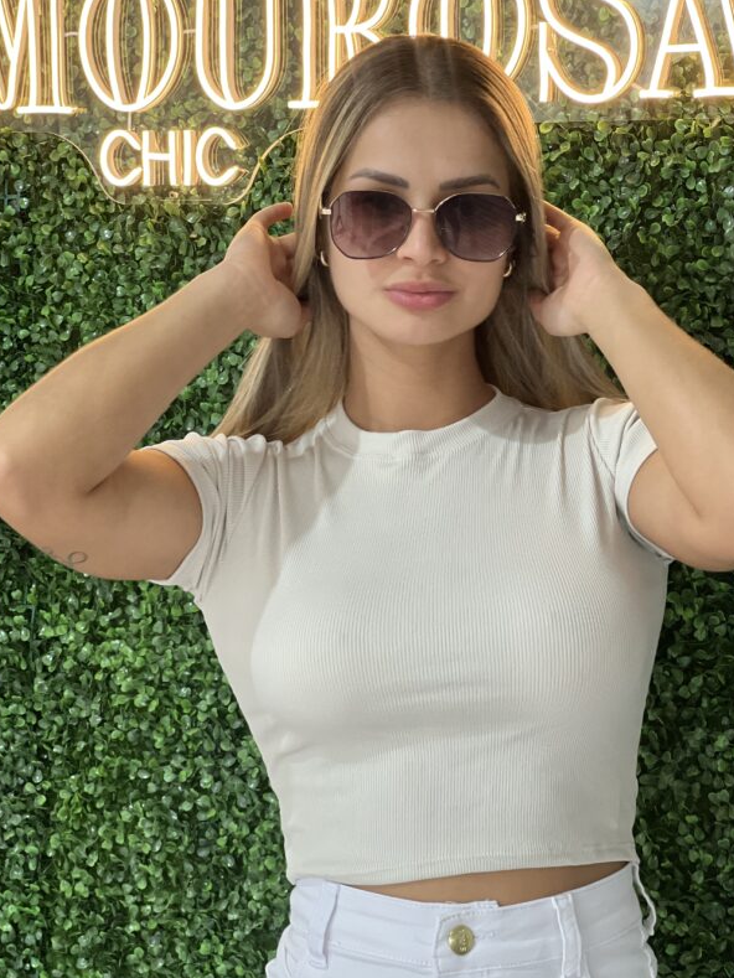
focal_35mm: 91
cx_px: 419
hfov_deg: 16.2
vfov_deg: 21.5
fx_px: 2572
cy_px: 496
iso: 160
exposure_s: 1/120
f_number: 2.8
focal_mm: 9
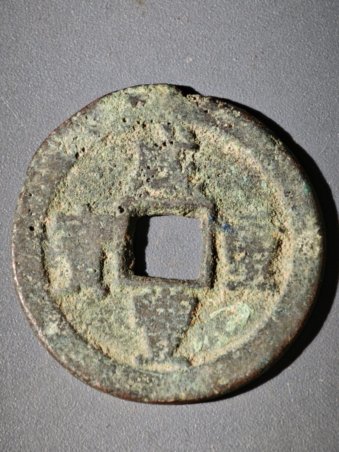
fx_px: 1489
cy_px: 226
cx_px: 170
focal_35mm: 114
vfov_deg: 17.3
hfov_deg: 13.0
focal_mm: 9
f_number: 2
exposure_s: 1/100
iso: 400
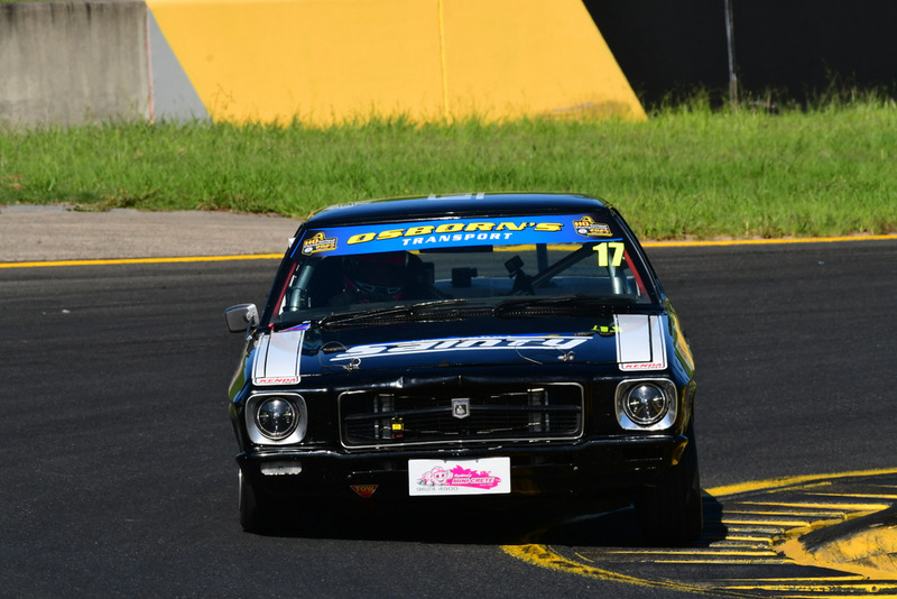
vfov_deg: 2.4
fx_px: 14581
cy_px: 300
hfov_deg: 3.5
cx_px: 448
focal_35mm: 585
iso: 400
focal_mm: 390
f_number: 13
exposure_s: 1/640
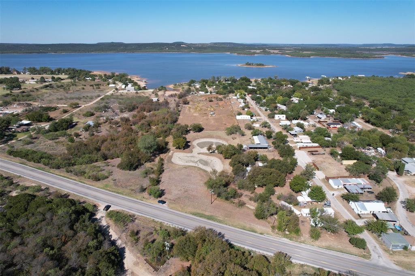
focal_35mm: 22
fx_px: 254
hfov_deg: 78.6
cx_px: 208
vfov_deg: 57.2
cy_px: 138
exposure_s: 1/2000
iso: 100
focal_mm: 8.38
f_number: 2.8
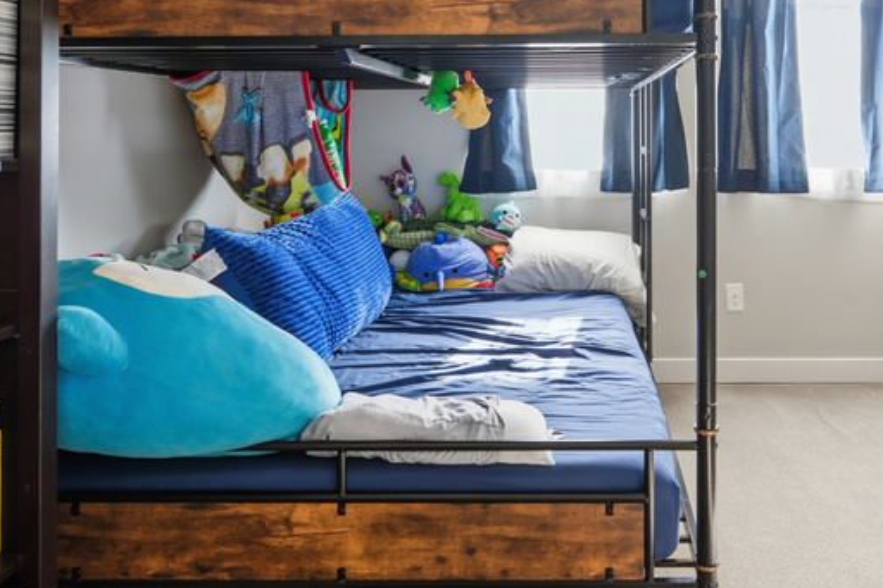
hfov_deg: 57.8
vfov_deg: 40.2
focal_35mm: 32
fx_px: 785
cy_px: 162
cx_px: 569
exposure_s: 1/250
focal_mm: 16
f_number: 4.5
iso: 320
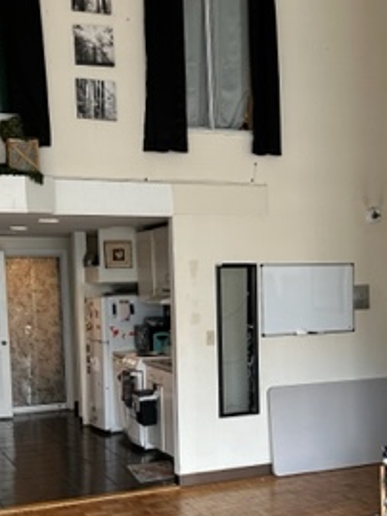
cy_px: 347
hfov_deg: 25.2
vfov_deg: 33.4
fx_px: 849
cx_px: 314
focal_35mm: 57
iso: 200
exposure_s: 1/121
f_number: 1.78
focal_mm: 6.86
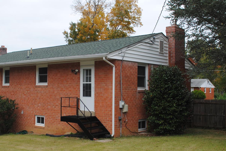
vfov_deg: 29.3
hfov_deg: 42.7
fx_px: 289
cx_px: 102
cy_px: 80
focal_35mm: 46
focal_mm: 18
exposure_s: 1/200
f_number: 5.6
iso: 100
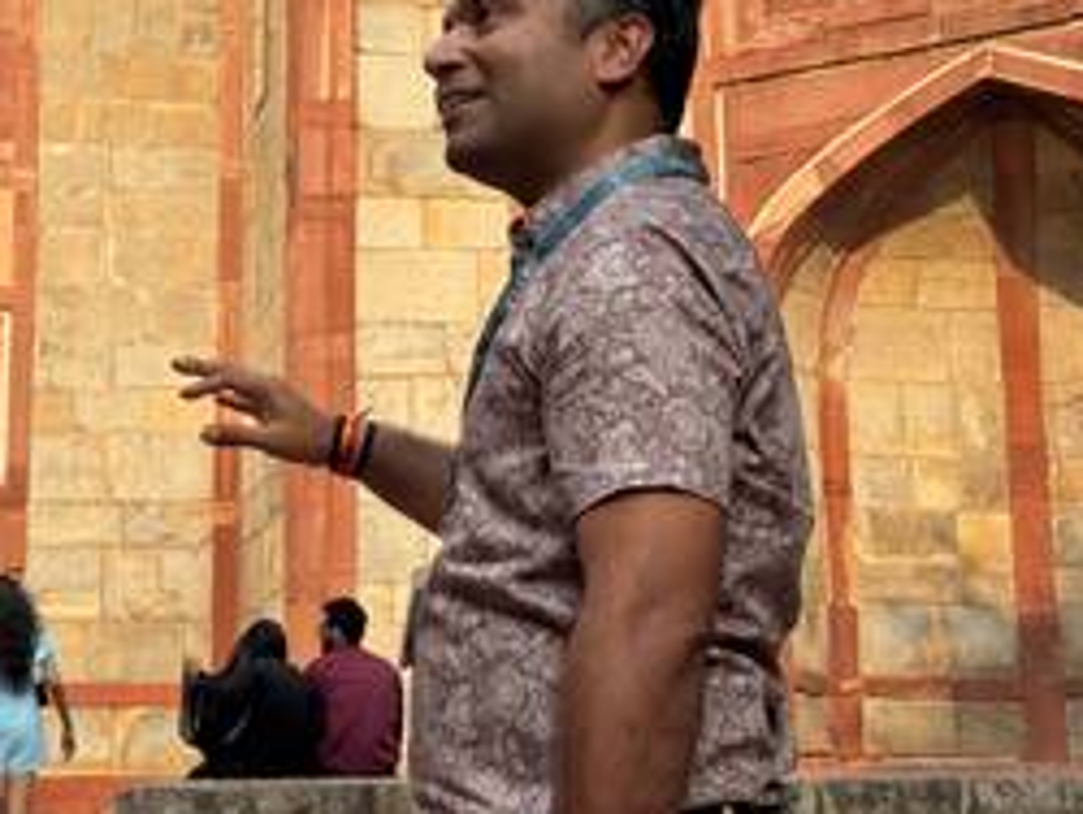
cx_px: 442
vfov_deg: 15.9
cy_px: 121
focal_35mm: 92
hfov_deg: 21.3
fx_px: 2881
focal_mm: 6.76
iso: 64
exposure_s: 1/2513
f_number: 1.78
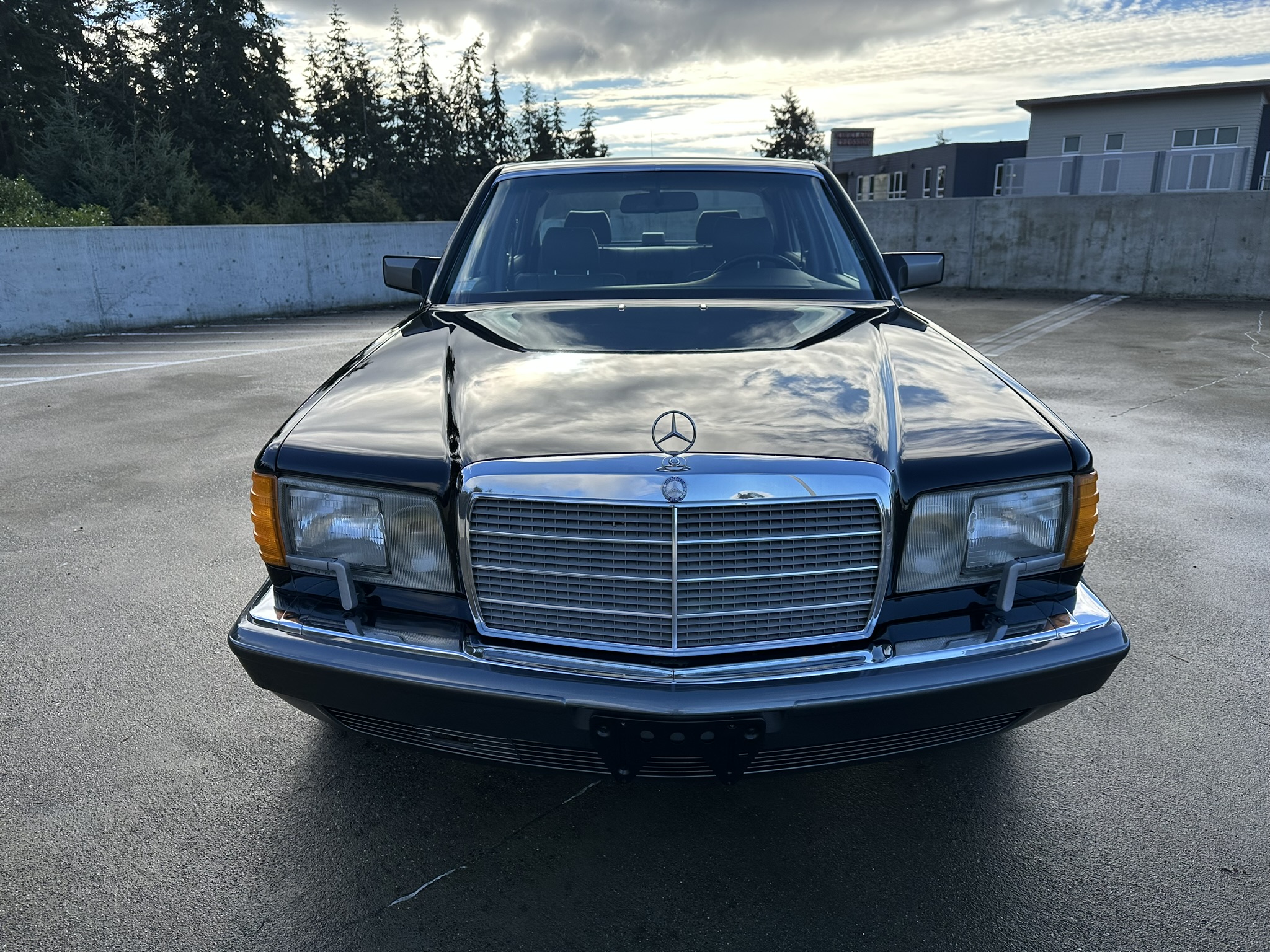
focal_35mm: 24
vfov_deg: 56.8
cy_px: 476
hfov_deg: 71.6
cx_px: 635
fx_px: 881
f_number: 1.78
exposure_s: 1/2732
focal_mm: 6.86
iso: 80
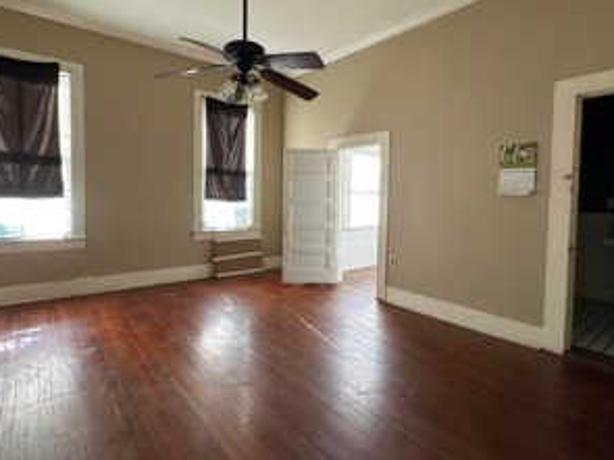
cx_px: 287
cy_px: 210
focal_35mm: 19
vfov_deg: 68.5
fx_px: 337
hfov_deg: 84.6
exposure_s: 1/99
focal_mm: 2.22
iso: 160
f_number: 2.2
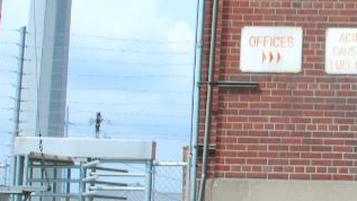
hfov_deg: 16.2
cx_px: 519
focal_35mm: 122
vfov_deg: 9.9
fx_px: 1154
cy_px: 108
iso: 100
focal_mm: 24
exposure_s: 1/400
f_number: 5
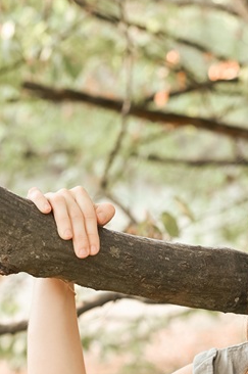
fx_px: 1285
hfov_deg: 11.0
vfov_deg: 16.0
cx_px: 225
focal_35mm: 124
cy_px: 438
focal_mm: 50
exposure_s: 1/50
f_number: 3.2
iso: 220
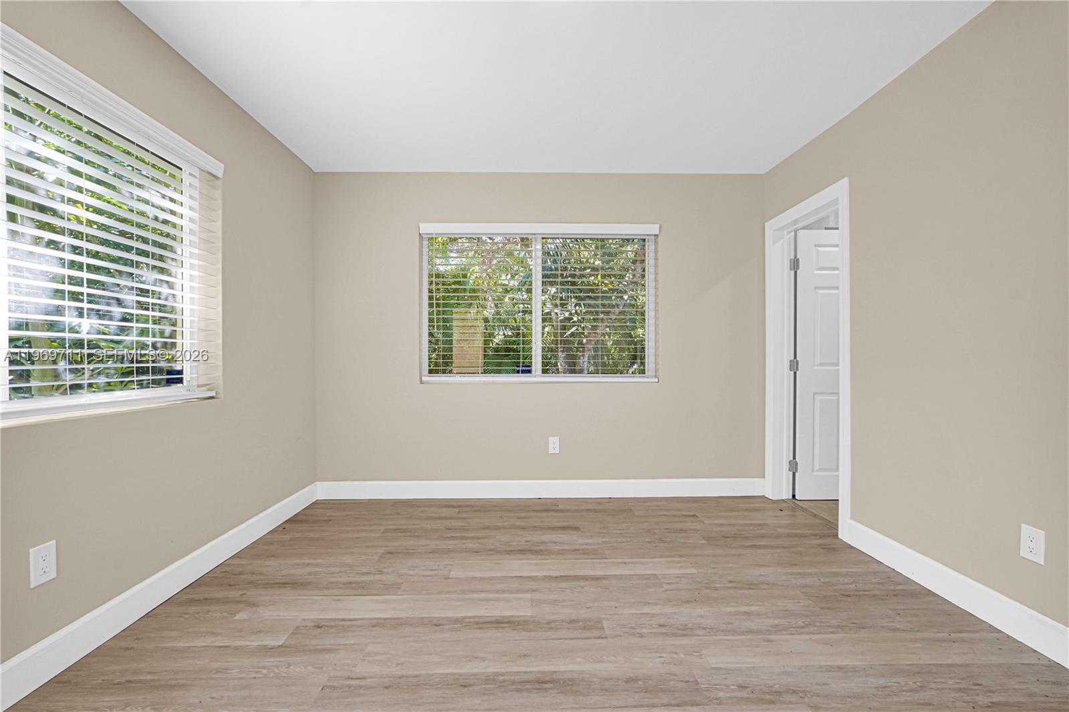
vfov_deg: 73.7
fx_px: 475
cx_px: 534
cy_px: 356
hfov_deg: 96.7
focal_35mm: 16
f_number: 7.1
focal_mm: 16
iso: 200
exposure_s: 1/30
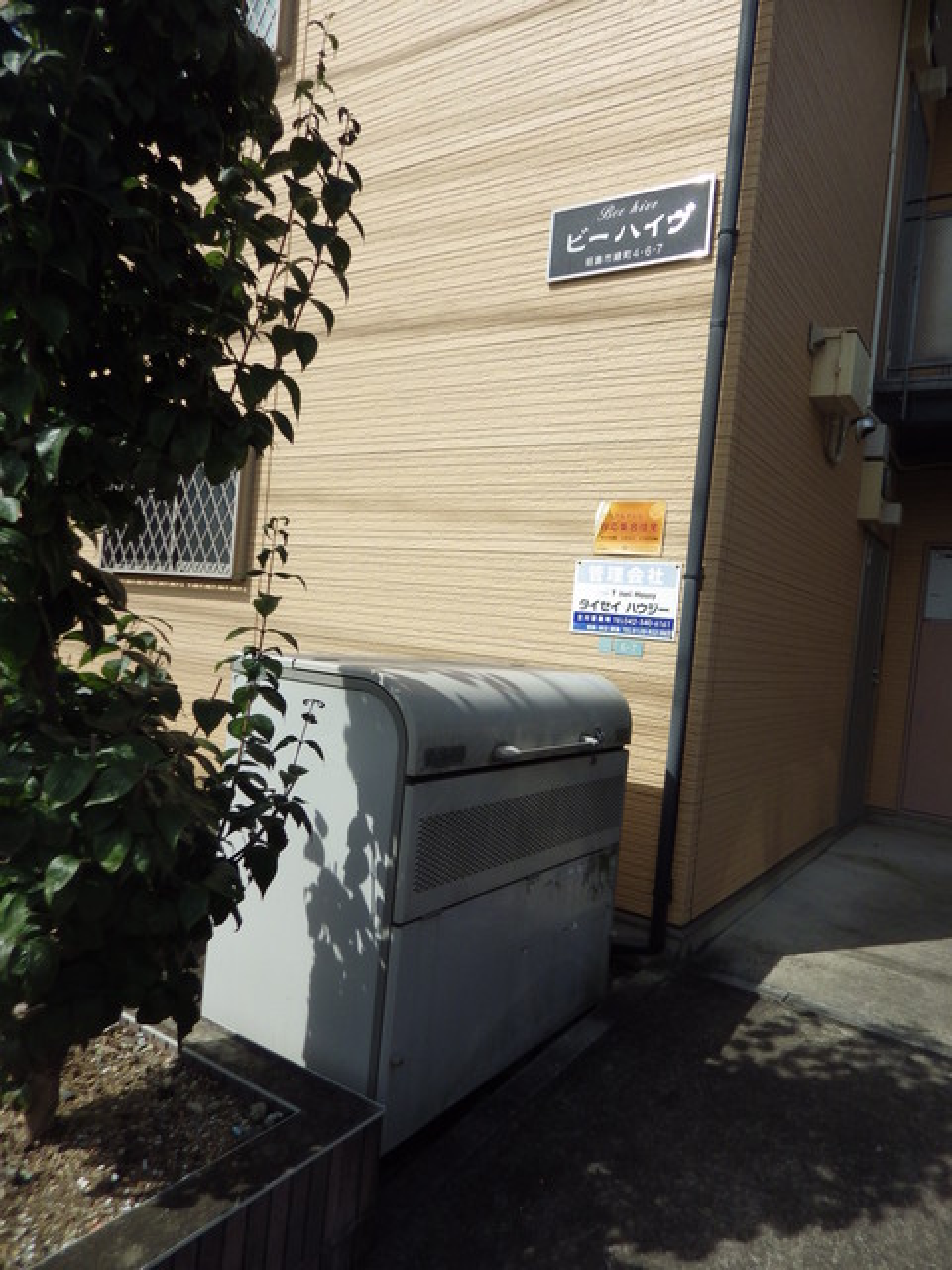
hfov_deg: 61.1
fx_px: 807
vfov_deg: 76.4
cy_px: 635
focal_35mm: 22
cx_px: 476
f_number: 9.7
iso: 100
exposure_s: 1/160
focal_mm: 4
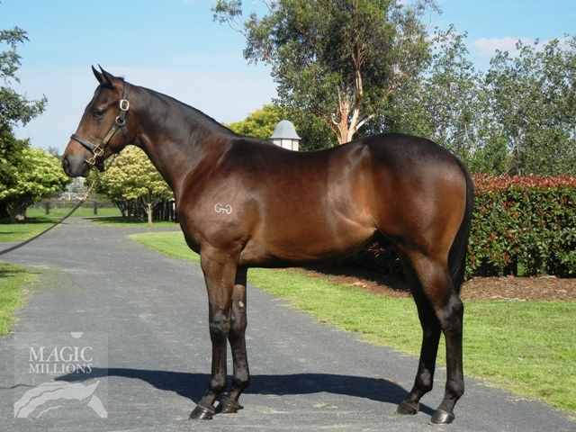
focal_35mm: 77
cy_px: 216
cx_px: 288
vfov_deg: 19.1
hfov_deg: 25.3
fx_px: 1281
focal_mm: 13.9
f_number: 8.6
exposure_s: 1/256
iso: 160
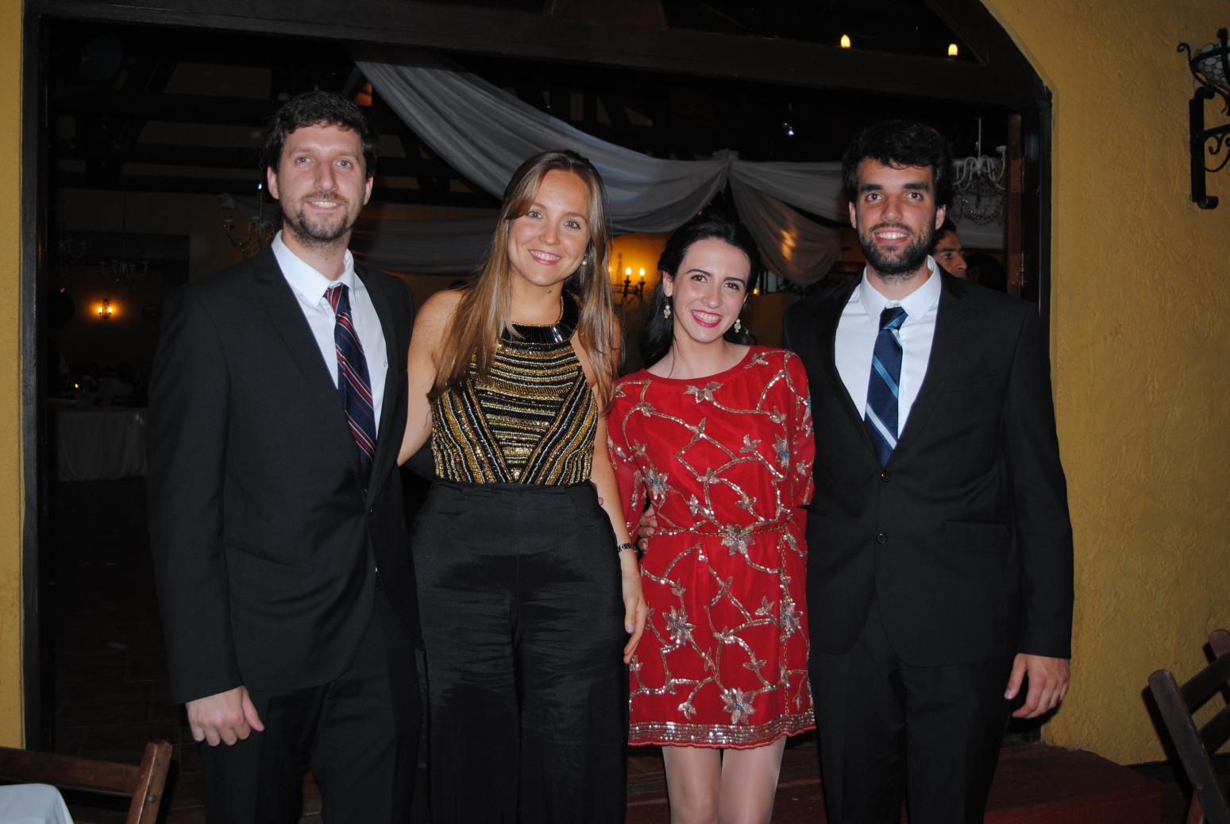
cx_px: 615
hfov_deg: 53.1
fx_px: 1231
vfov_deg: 37.0
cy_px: 412
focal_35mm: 36
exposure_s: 1/60
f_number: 4
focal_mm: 24
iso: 200
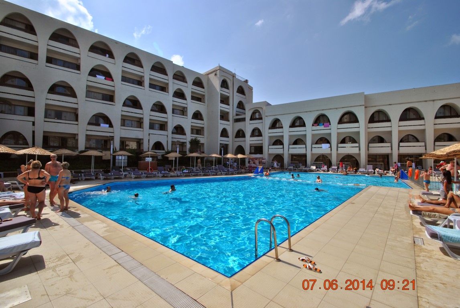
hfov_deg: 100.3
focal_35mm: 15
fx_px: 192
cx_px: 230
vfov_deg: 77.5
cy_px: 154
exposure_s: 1/400
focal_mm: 10
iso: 100
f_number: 10
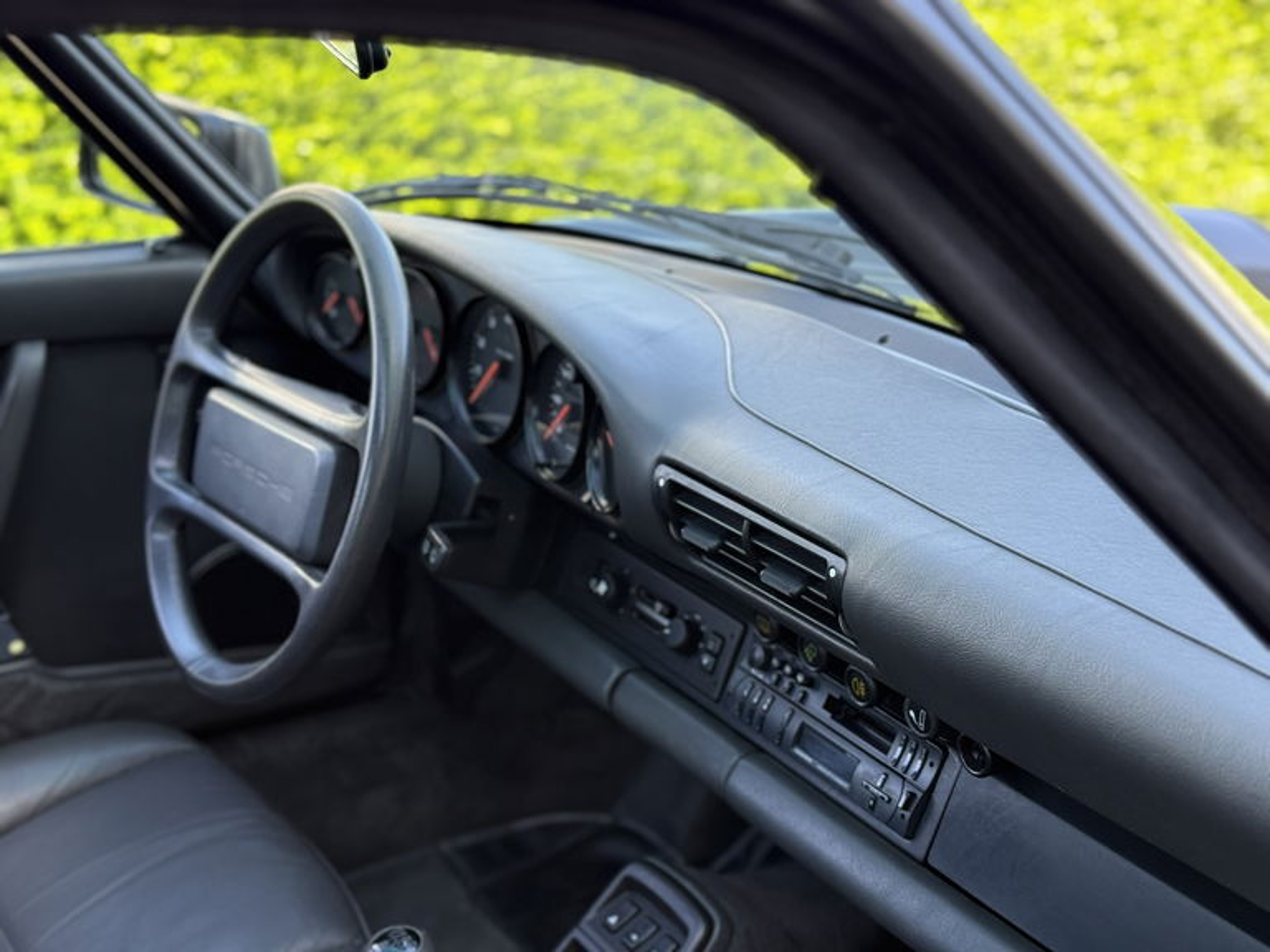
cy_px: 476
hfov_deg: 39.7
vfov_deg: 30.3
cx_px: 635
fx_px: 1761
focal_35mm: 48
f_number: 1.78
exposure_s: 1/249
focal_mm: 6.76
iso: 80
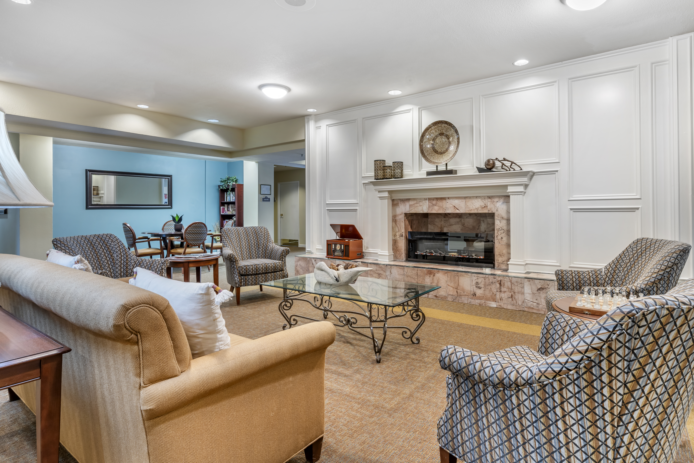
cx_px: 347
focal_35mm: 17
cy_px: 232
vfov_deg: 70.4
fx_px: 328
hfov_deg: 93.3
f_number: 10
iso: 400
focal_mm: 17
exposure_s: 1/8
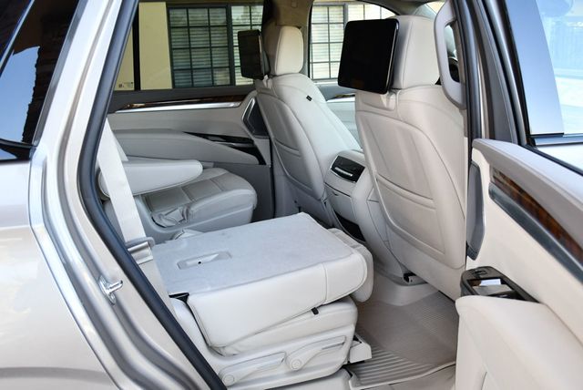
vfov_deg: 36.9
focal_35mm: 36
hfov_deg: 53.1
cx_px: 292
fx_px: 584
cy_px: 195
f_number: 3.5
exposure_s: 1/250
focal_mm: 18
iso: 640
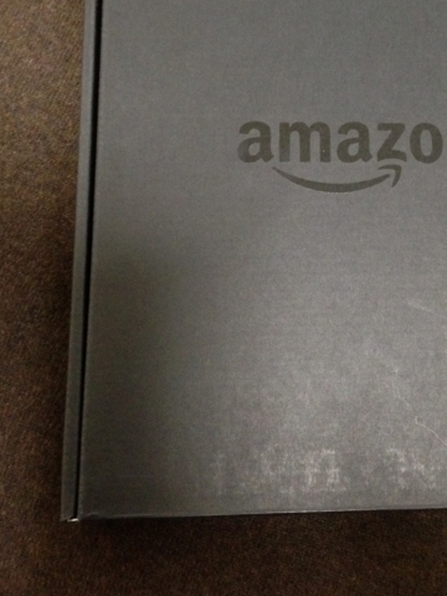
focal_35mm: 55
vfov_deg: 34.3
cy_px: 163
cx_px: 341
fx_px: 947
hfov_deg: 26.2
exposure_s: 1/20
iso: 400
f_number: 2.4
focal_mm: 4.12
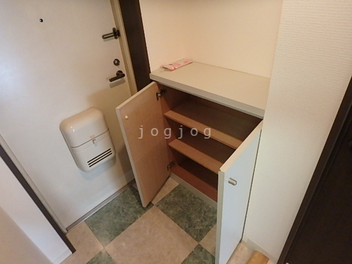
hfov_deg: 79.0
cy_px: 132
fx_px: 214
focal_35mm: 21
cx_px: 176
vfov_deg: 63.4
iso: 800
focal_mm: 3.7
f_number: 3.5
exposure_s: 1/30
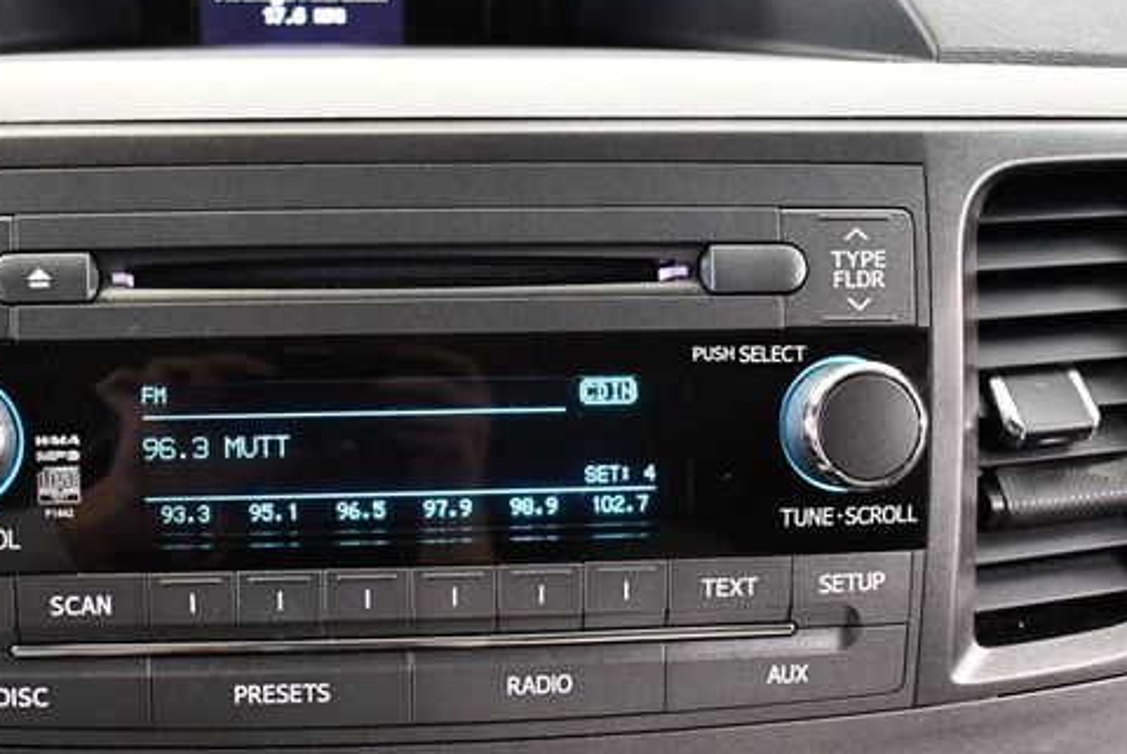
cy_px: 435
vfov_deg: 28.1
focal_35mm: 48
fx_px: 1504
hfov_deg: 40.6
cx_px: 378
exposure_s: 1/60
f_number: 3.5
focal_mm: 18
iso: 5000
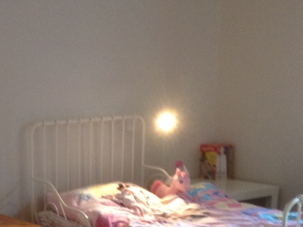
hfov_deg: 22.9
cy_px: 244
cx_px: 19
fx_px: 726
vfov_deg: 17.2
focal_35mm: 83
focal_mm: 4.28
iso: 200
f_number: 2.4
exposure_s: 1/15
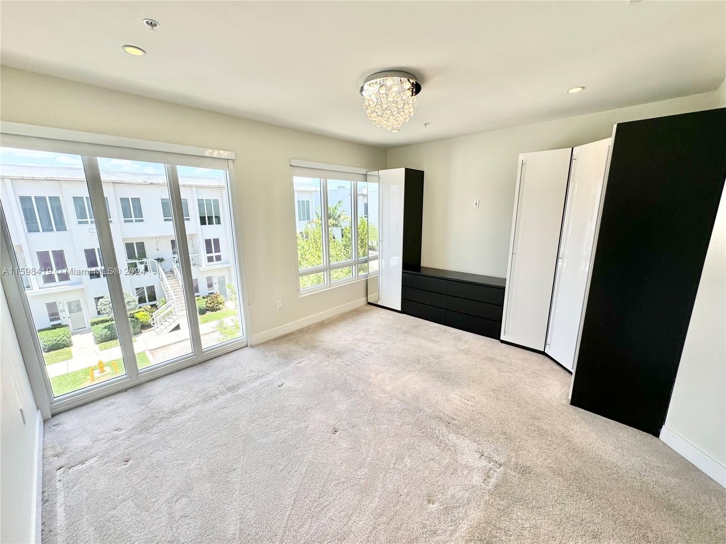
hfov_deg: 102.1
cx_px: 363
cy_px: 272
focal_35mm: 14
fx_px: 294
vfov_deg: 85.7
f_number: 2.2
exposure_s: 1/156
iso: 40
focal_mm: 2.22
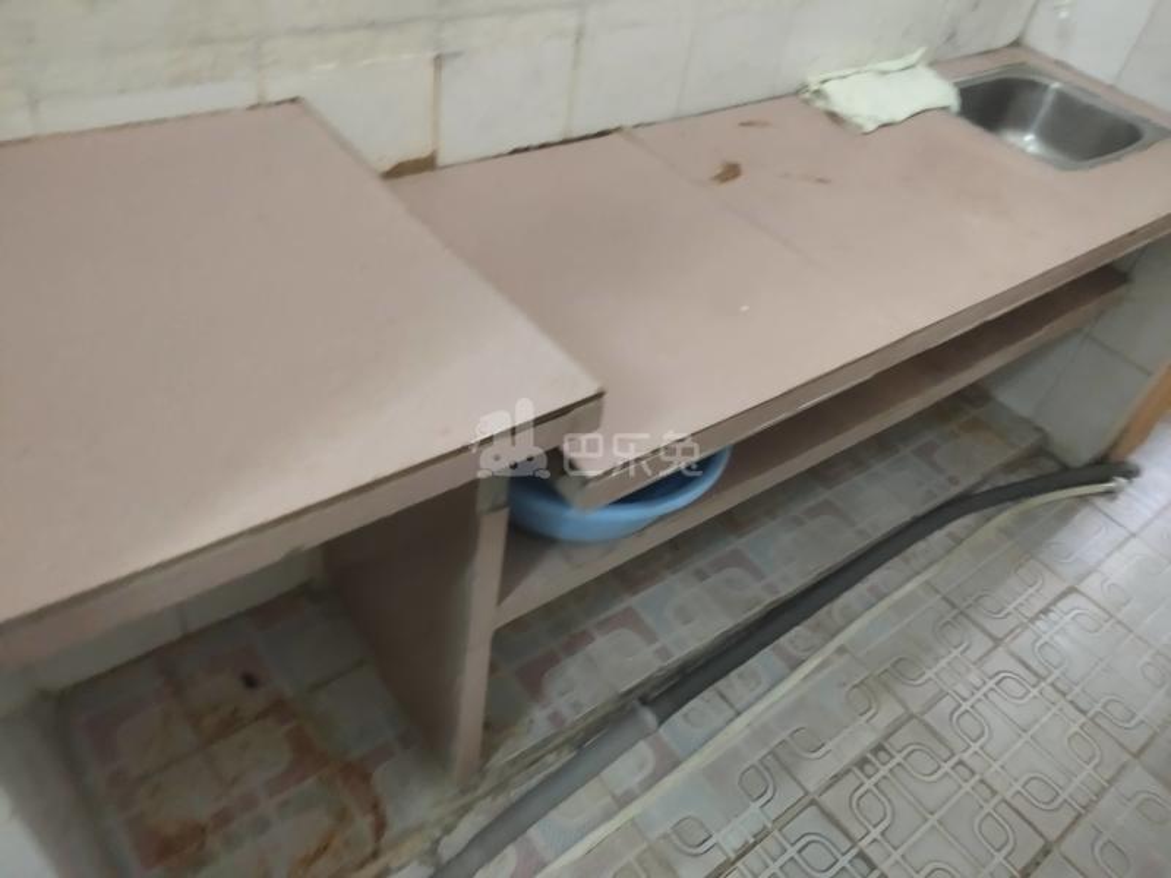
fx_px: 1015
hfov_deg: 60.0
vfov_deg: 46.8
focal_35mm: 30
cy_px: 439
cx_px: 586
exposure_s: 1/33
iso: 473
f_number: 1.79
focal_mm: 4.35
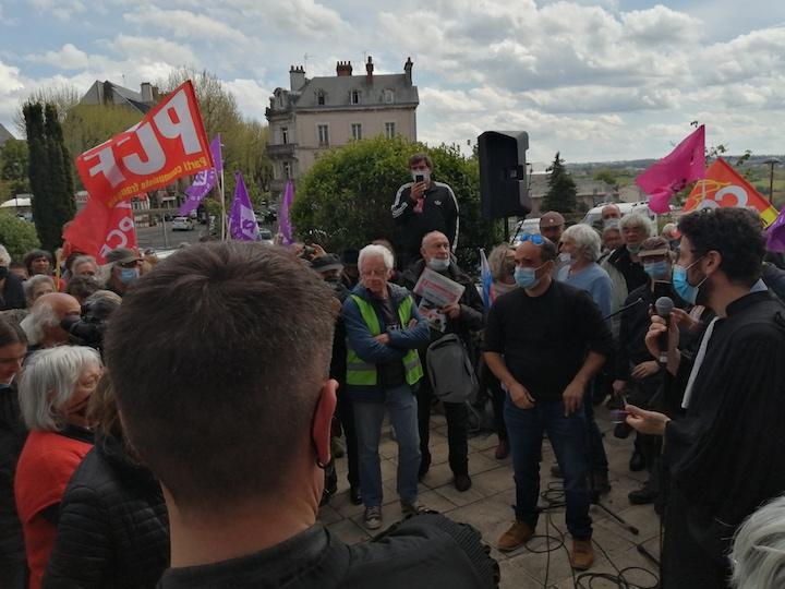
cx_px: 392
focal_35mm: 26
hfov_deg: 67.3
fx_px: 590
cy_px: 294
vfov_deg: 53.1
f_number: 1.8
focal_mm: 3.46
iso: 50
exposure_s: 1/3717
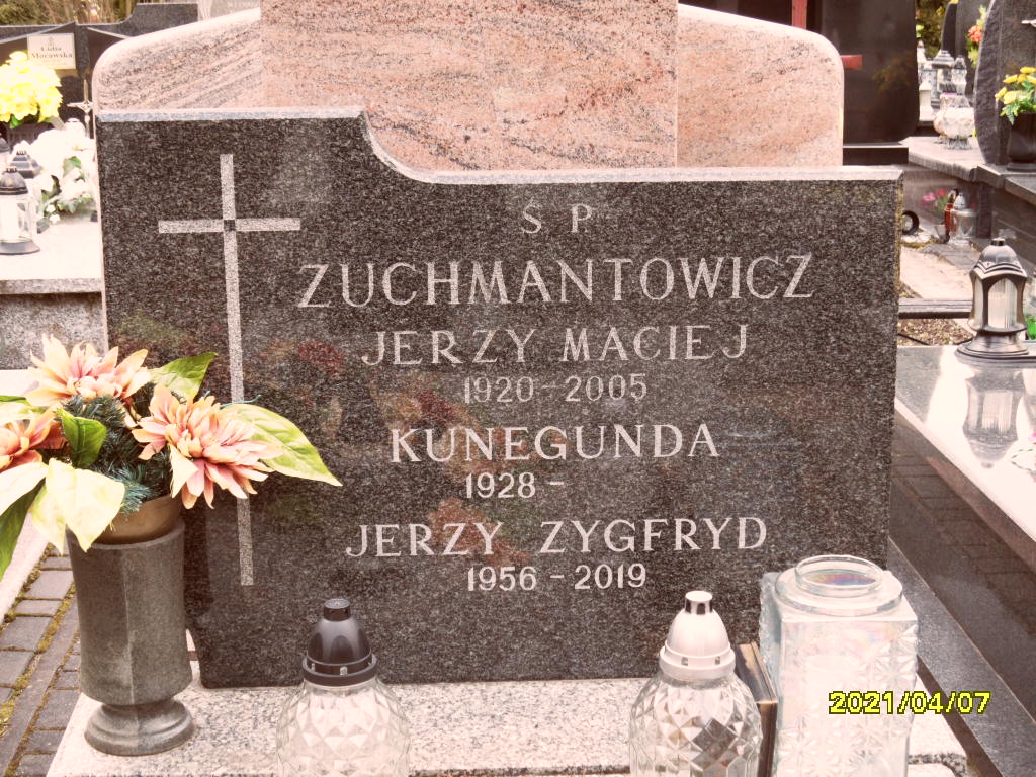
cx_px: 518
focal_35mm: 60
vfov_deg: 24.4
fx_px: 1796
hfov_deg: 32.2
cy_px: 388
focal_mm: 10.3
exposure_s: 1/60
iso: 100
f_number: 4
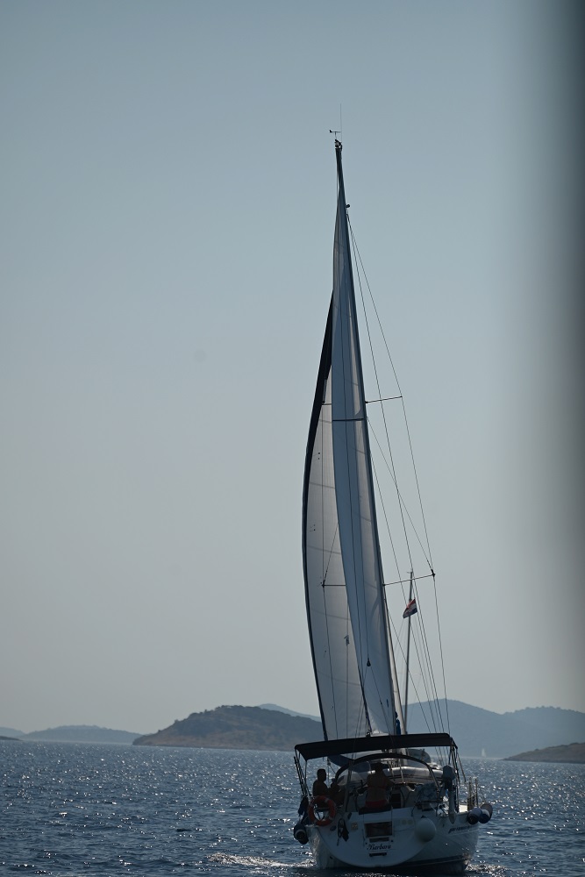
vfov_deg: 9.4
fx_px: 5360
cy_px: 438
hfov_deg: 6.2
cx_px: 292
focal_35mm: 220
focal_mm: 220
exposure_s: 1/2500
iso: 100
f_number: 5.3
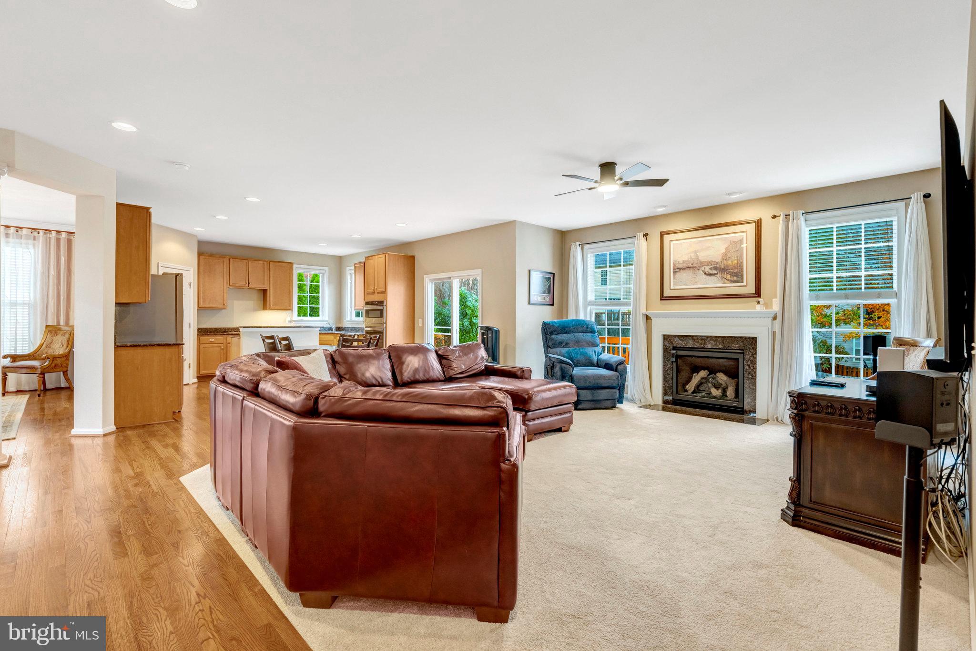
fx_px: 434
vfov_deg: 73.7
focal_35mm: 16
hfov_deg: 96.7
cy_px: 326
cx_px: 488
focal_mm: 16
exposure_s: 1/13
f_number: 8
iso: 1250
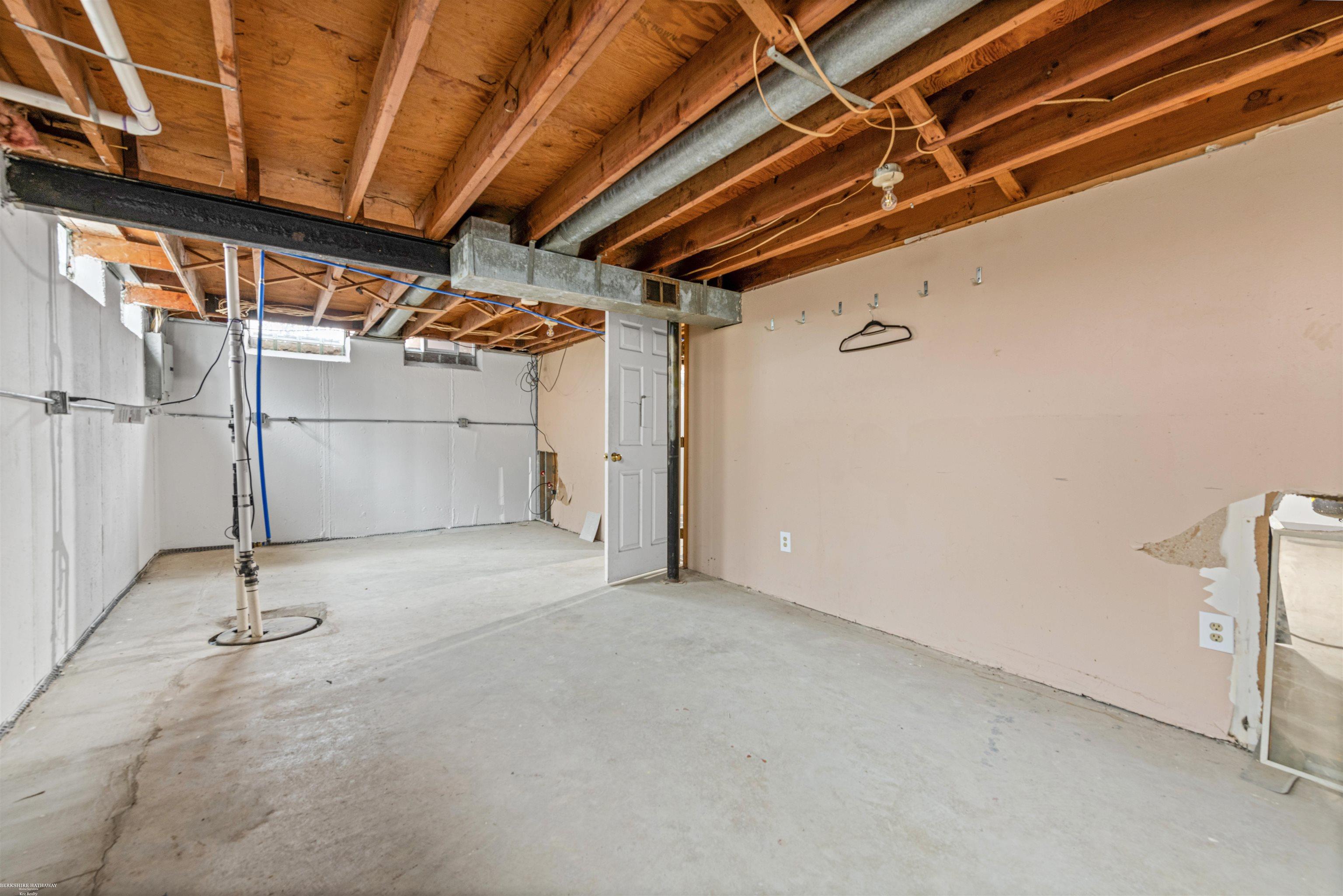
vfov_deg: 81.2
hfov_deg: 104.3
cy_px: 448
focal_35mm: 14
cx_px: 672
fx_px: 522
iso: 400
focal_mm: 14
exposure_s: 3
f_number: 10
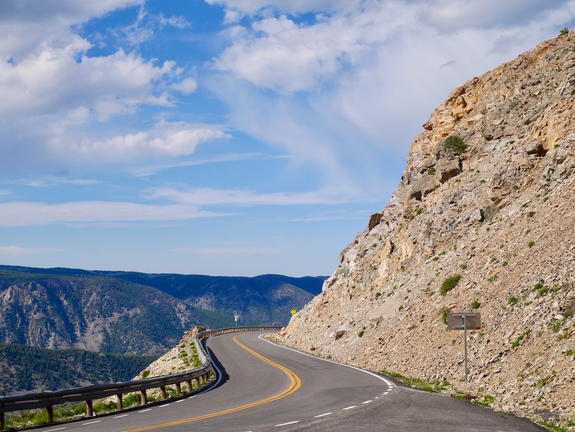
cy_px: 216
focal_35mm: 58
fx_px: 963
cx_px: 288
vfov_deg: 25.2
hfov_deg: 33.2
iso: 200
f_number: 11
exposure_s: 1/500
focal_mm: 29
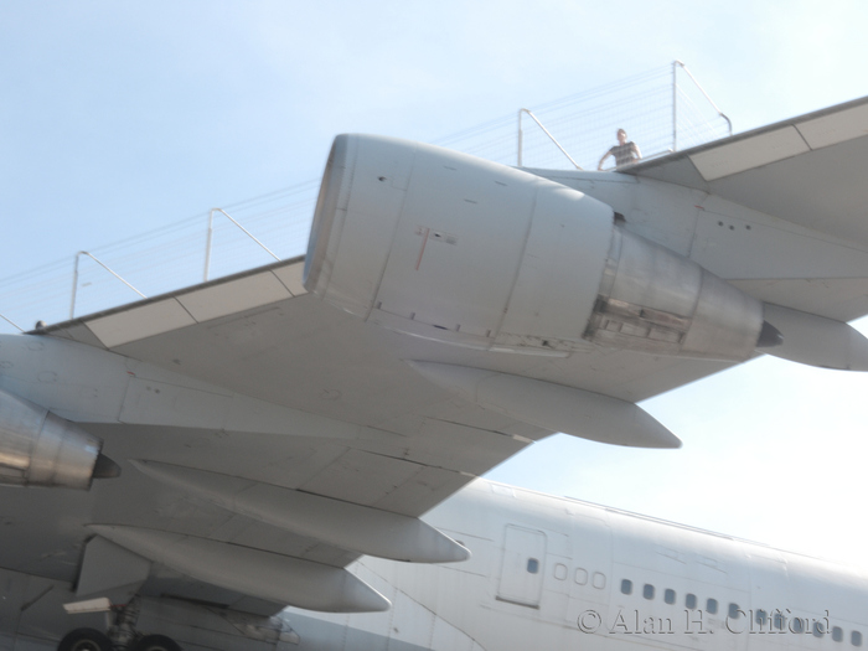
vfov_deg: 17.4
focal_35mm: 85
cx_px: 434
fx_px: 2131
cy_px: 326
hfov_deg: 23.0
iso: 100
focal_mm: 18.2
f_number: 8
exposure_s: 1/160
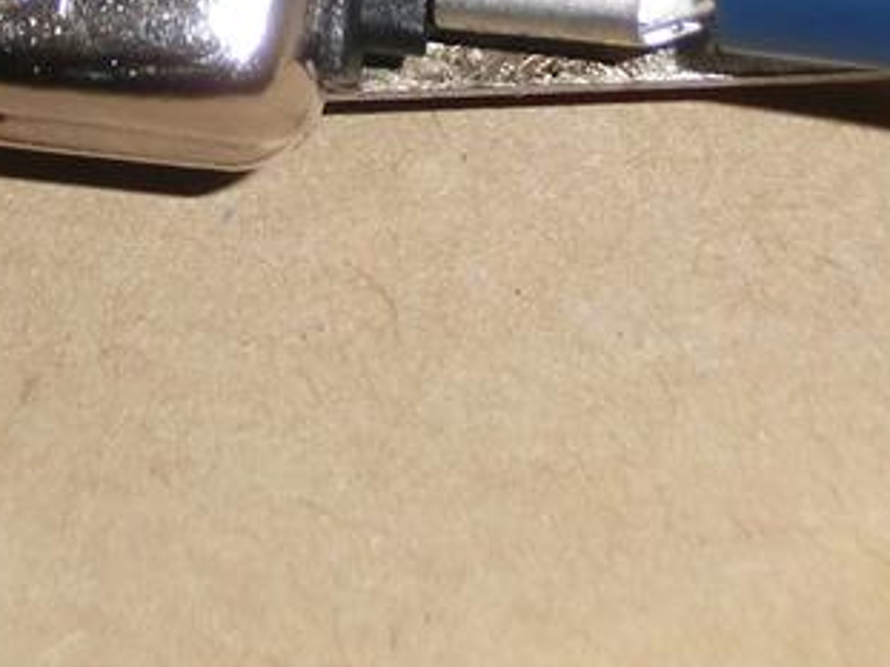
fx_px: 8121
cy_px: -401
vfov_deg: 4.7
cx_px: 238
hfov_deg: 6.3
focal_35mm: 316
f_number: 5.3
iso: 160
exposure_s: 1/60
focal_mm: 17.06
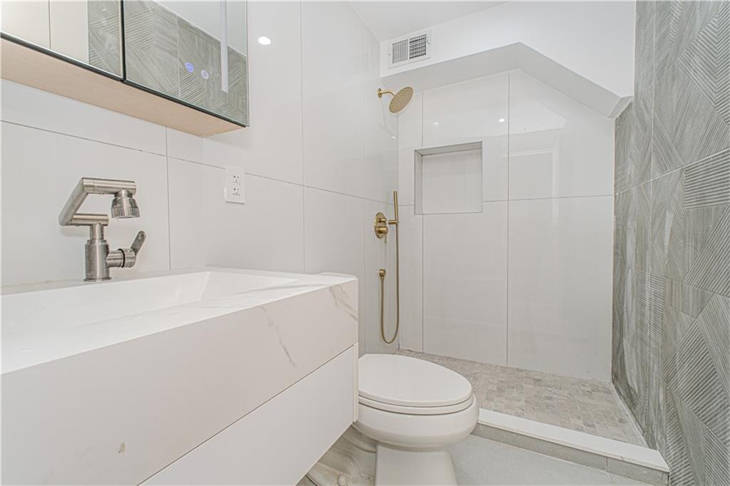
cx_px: 365
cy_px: 243
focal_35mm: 15
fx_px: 304
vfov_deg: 77.3
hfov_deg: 100.4
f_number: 7.1
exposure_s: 1/60
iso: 640
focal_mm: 10
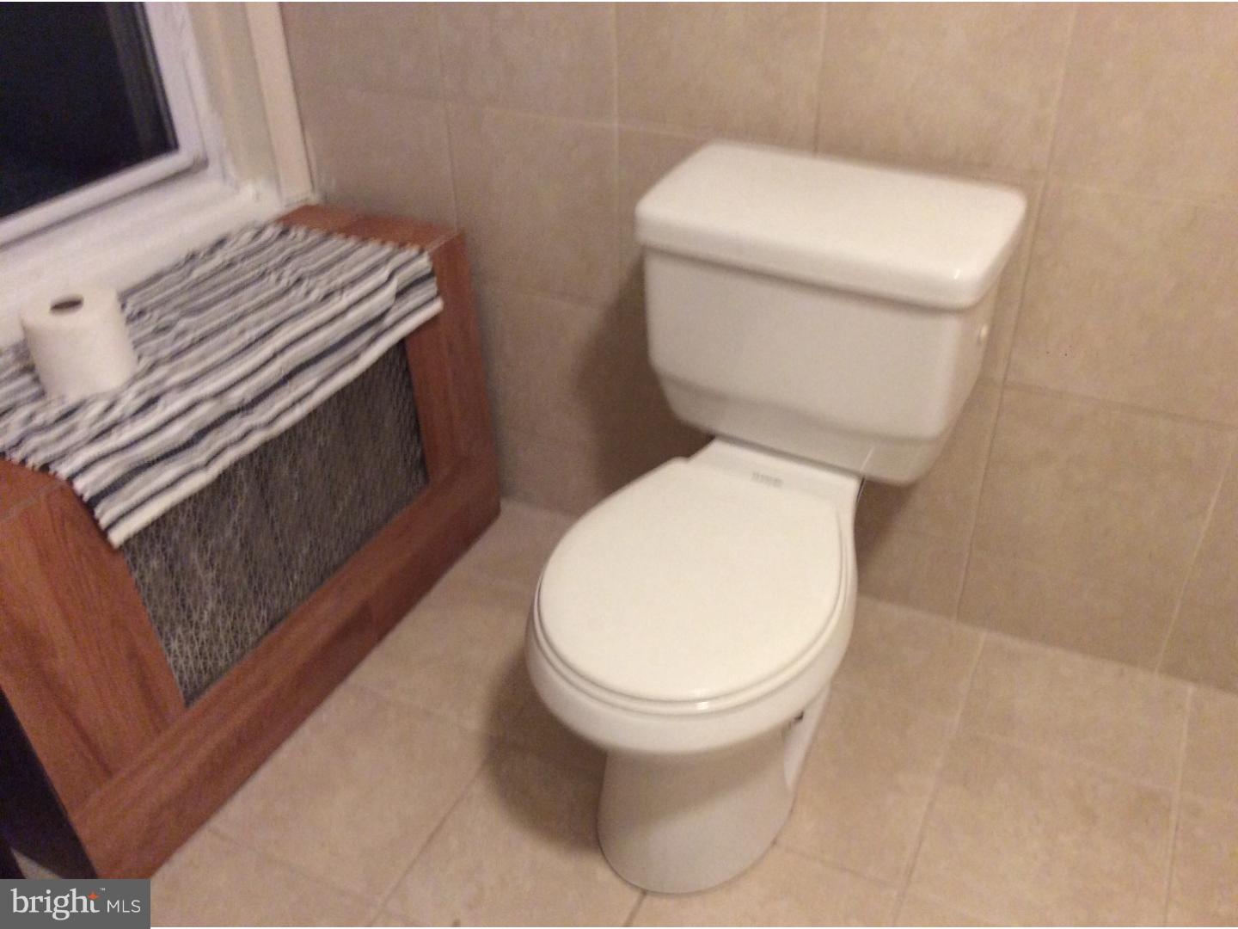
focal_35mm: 32
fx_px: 1144
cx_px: 619
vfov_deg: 44.2
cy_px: 464
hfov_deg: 56.8
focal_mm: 3.3
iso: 160
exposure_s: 1/24
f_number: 2.4
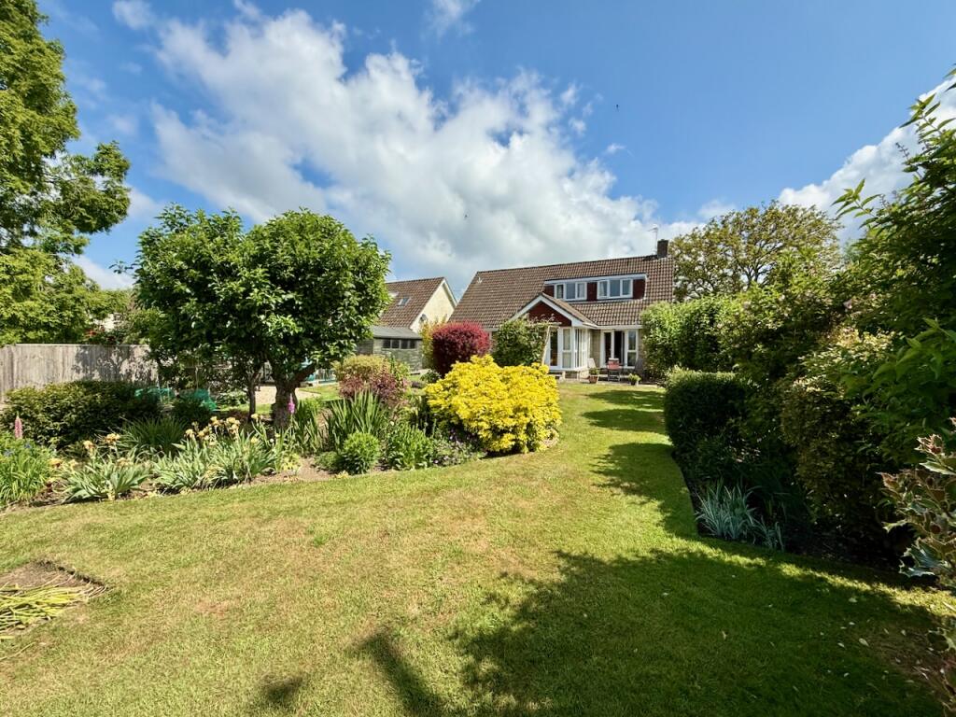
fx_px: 387
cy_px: 358
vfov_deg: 85.7
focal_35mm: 14
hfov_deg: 102.1
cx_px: 478
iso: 50
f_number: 2.2
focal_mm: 2.22
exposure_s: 1/1961
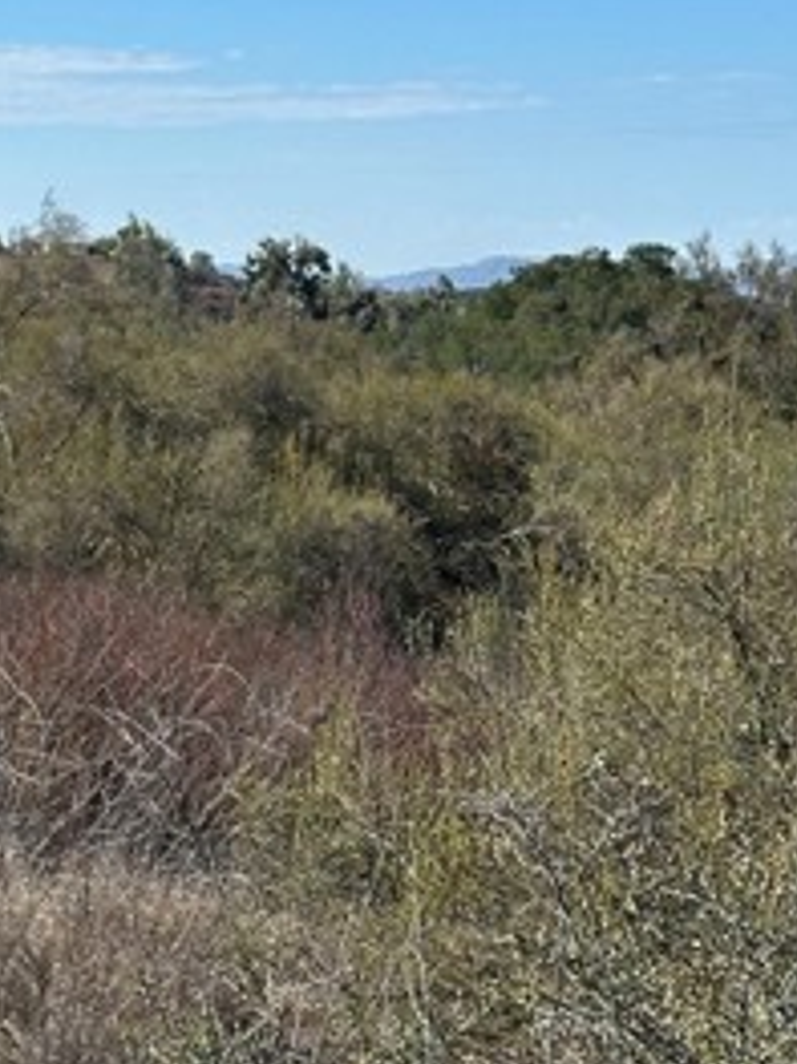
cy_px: 401
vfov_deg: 16.8
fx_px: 3595
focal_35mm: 117
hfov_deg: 12.4
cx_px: -89
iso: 64
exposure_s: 1/4016
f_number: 1.78
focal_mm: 6.86
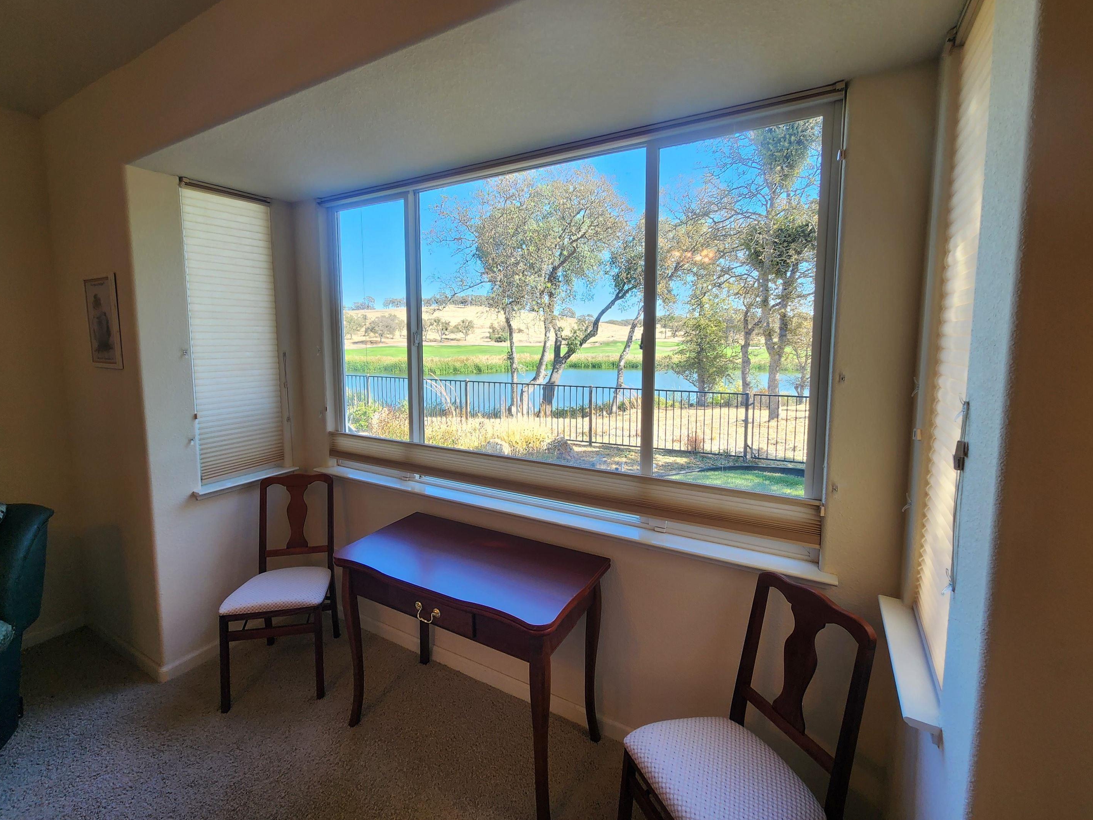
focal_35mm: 14
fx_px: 442
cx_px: 541
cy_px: 384
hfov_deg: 102.1
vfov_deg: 85.6
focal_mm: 2.2
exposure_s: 1/120
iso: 64
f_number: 2.2
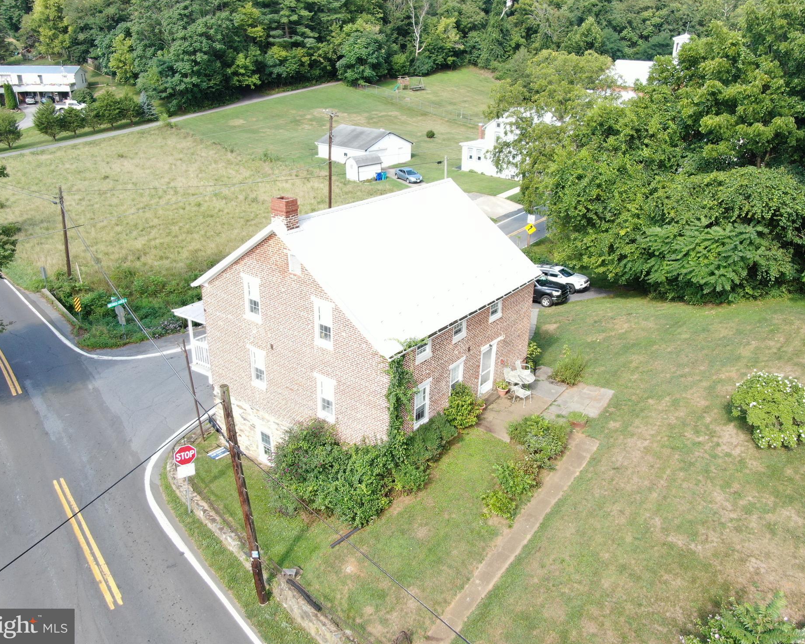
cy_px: 309
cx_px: 412
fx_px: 619
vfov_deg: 54.9
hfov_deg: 66.0
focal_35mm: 26
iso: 100
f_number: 2.8
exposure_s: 1/240
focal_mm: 4.39
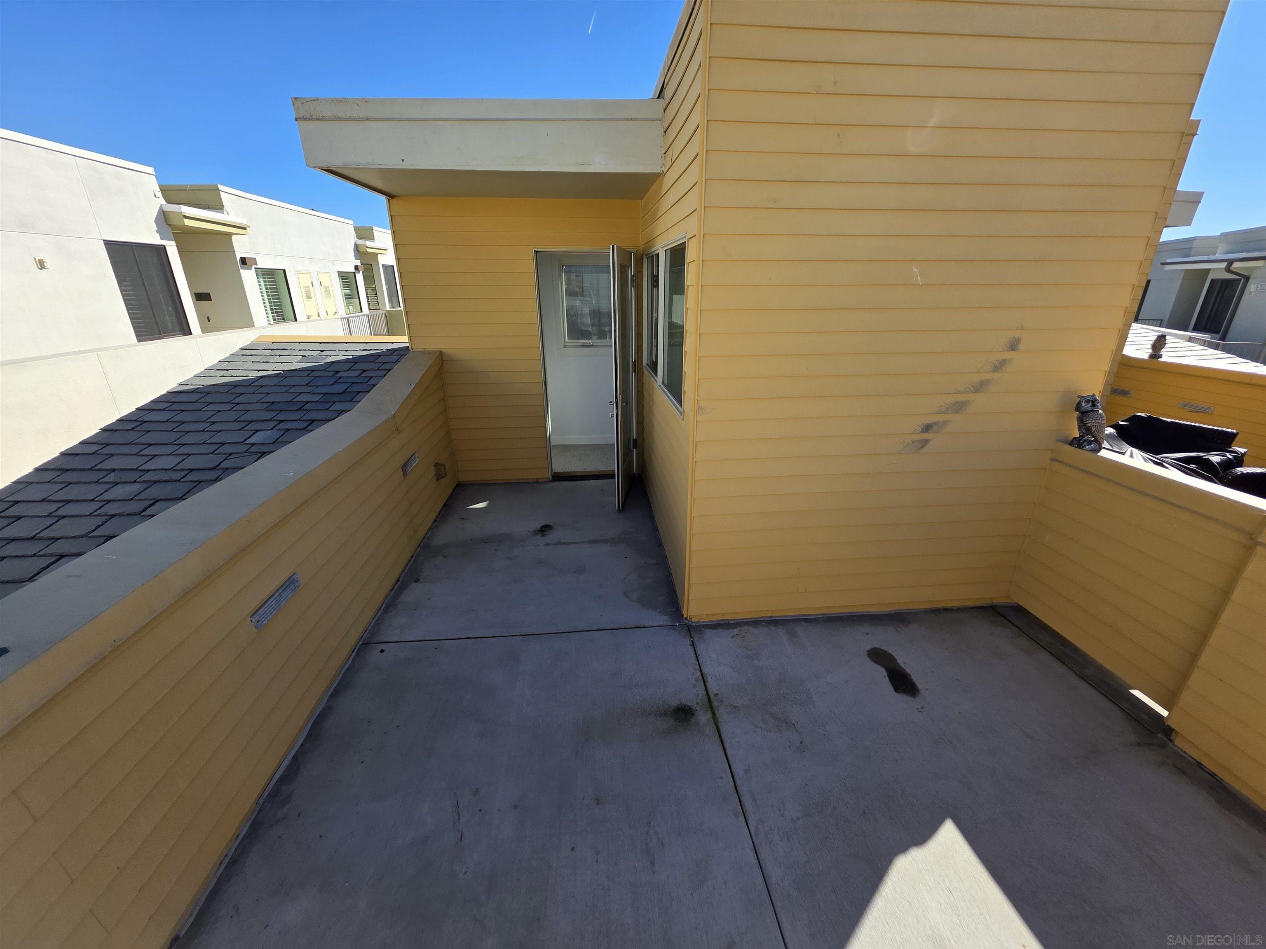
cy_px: 474
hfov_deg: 106.2
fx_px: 475
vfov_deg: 89.9
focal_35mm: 13
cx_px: 633
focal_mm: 2.2
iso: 40
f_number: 1.9
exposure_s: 1/1677
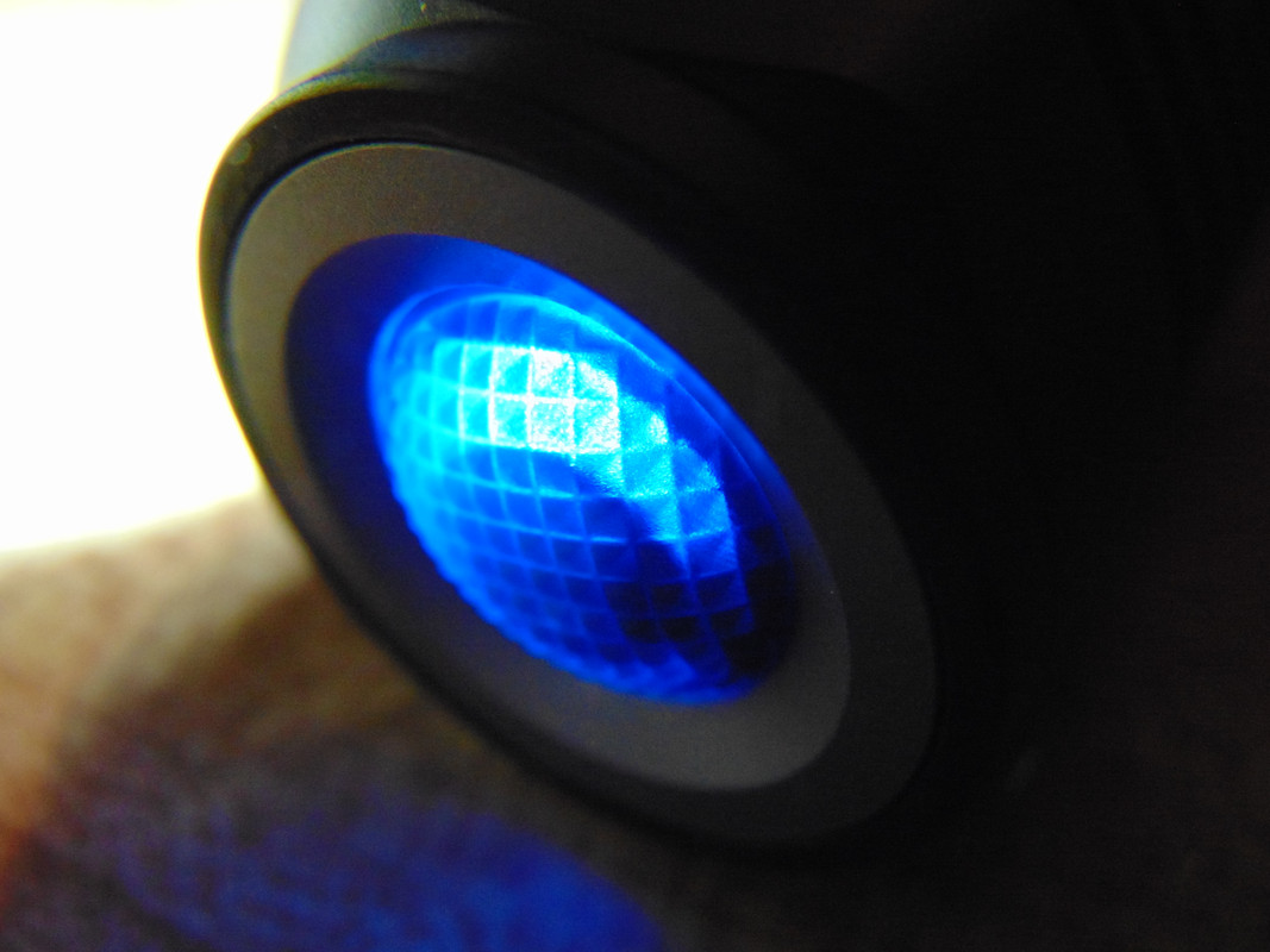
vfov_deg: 42.9
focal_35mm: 33
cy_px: 476
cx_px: 635
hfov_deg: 55.4
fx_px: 1211
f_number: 3.2
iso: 400
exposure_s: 1/13
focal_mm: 5.8
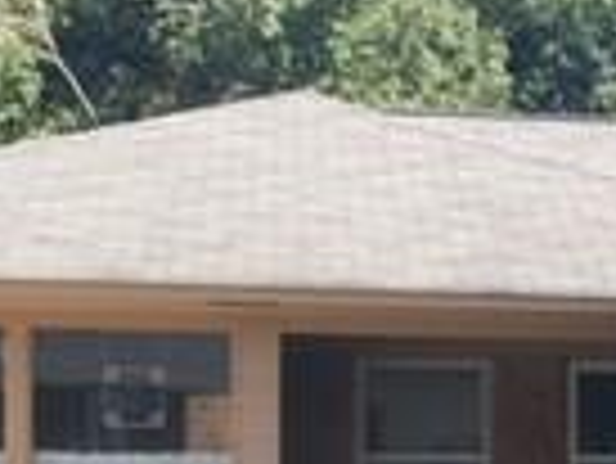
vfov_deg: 10.9
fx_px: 2404
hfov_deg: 13.9
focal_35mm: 135
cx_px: 854
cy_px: 464
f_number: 2.2
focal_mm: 4.15
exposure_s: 1/266
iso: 25
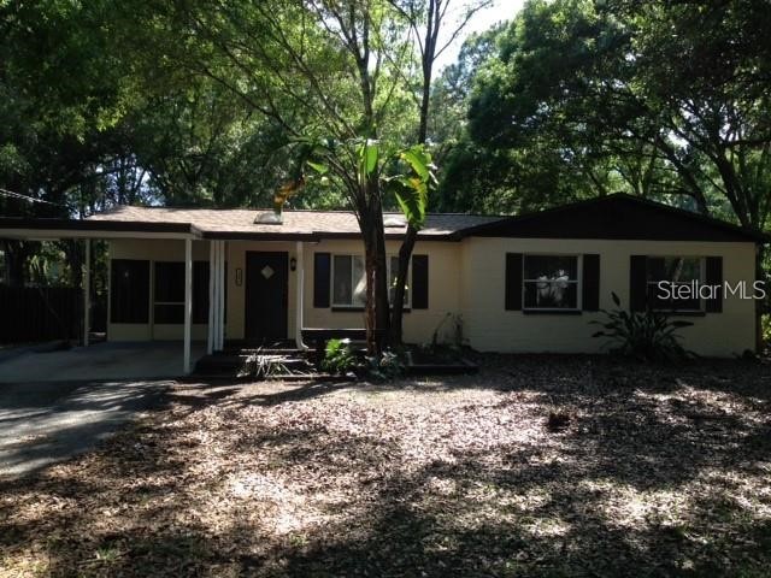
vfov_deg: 42.9
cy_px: 289
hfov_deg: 55.4
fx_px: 735
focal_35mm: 33
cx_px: 386
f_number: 2.4
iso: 50
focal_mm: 4.12
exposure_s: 1/268
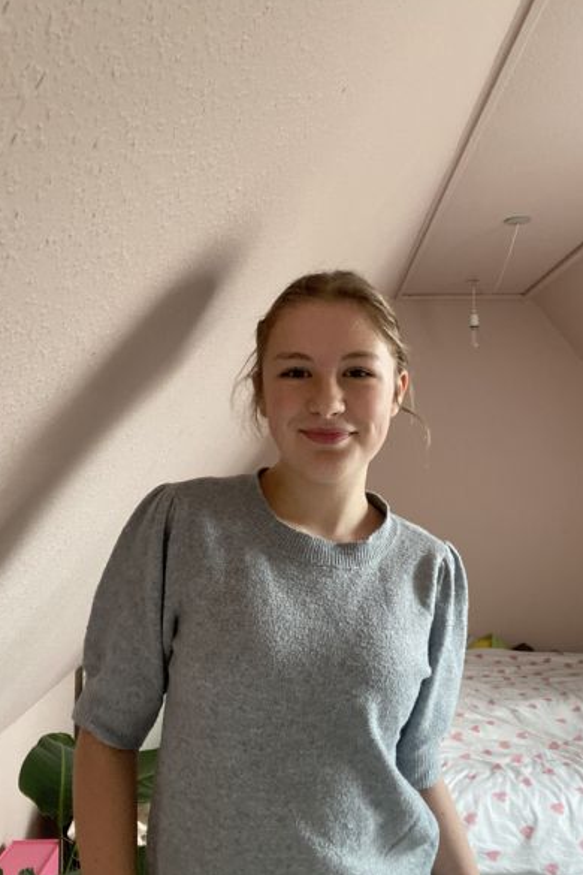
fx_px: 777
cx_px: 326
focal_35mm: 32
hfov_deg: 41.1
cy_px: 432
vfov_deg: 58.7
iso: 400
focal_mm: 2.71
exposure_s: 1/47
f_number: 2.2
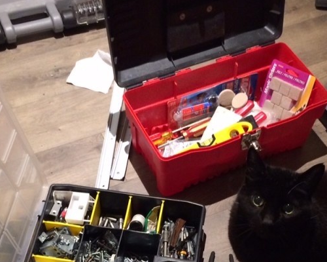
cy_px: 228
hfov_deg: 32.5
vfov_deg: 25.5
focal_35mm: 58
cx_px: 170
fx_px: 561
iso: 250
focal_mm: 4.15
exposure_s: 1/24
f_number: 2.2
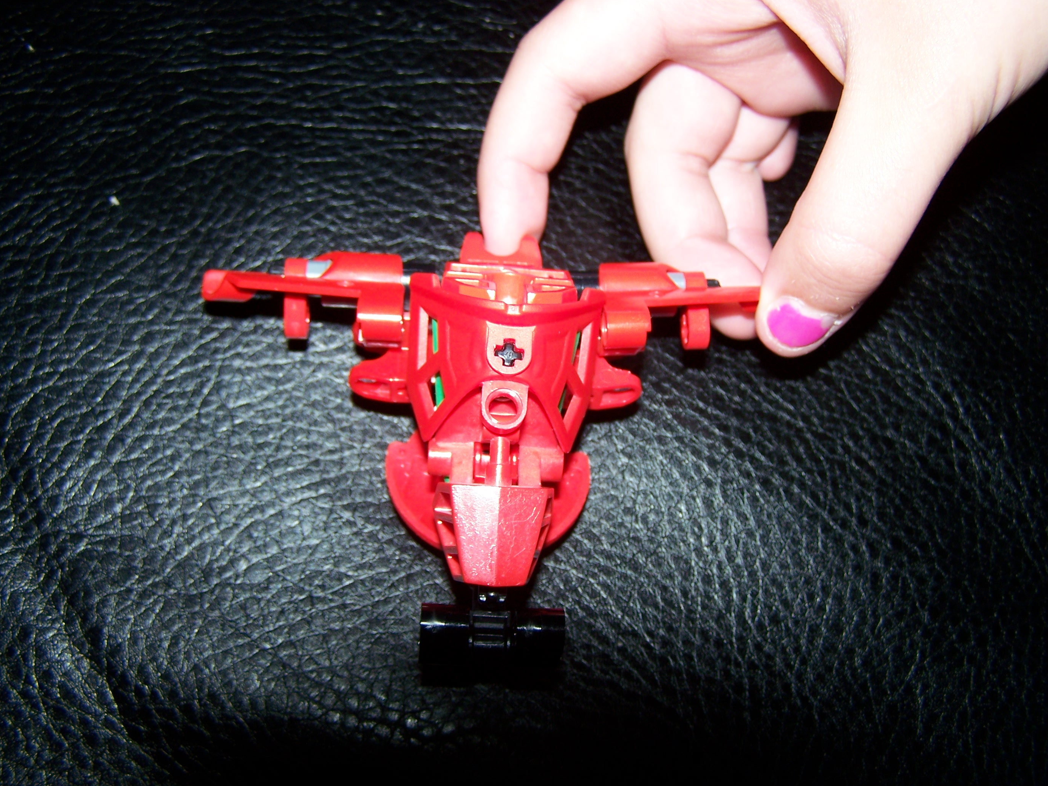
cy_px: 403
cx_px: 511
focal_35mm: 39
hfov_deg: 47.9
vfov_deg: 36.8
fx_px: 1181
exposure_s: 1/60
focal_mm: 6.3
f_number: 2.8
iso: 80
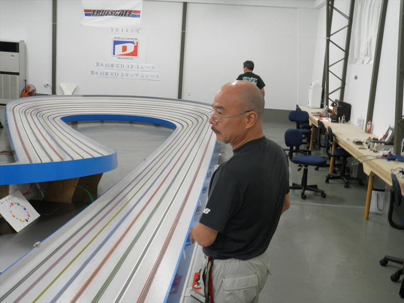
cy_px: 152
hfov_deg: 45.8
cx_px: 202
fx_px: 479
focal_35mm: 41
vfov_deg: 35.1
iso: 200
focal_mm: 7.3
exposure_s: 1/15
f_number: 3.9
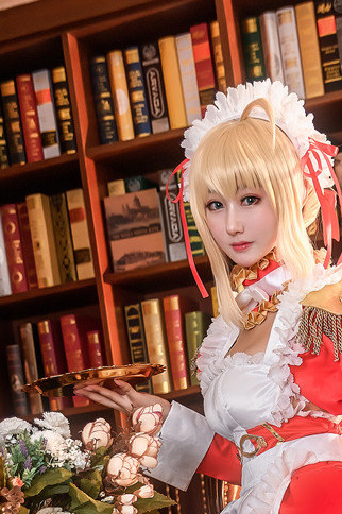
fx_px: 1313
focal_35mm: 92
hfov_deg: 14.7
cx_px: 313
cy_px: 604
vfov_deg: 20.8
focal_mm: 38
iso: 640
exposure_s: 1/100
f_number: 3.5
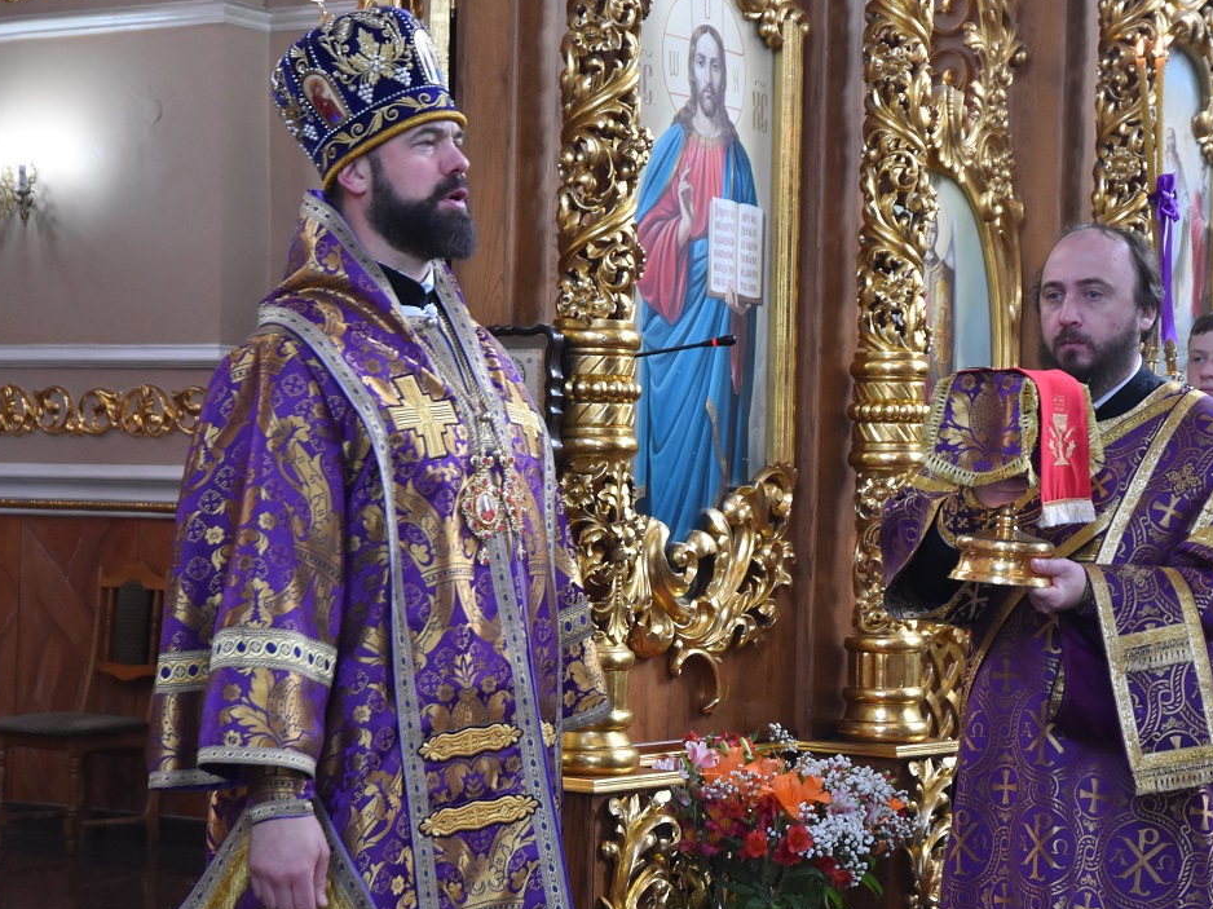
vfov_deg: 17.8
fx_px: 2908
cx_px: 713
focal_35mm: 83
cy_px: 446
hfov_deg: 23.5
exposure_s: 1/125
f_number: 4.5
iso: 1600
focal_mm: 48
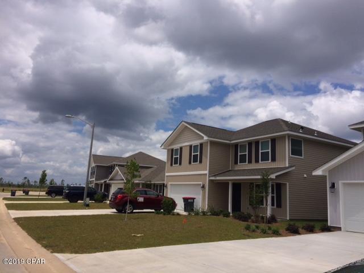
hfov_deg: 61.7
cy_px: 136
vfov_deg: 48.2
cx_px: 182
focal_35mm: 29
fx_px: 305
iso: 32
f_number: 2.2
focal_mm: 4.15
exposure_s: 1/5128
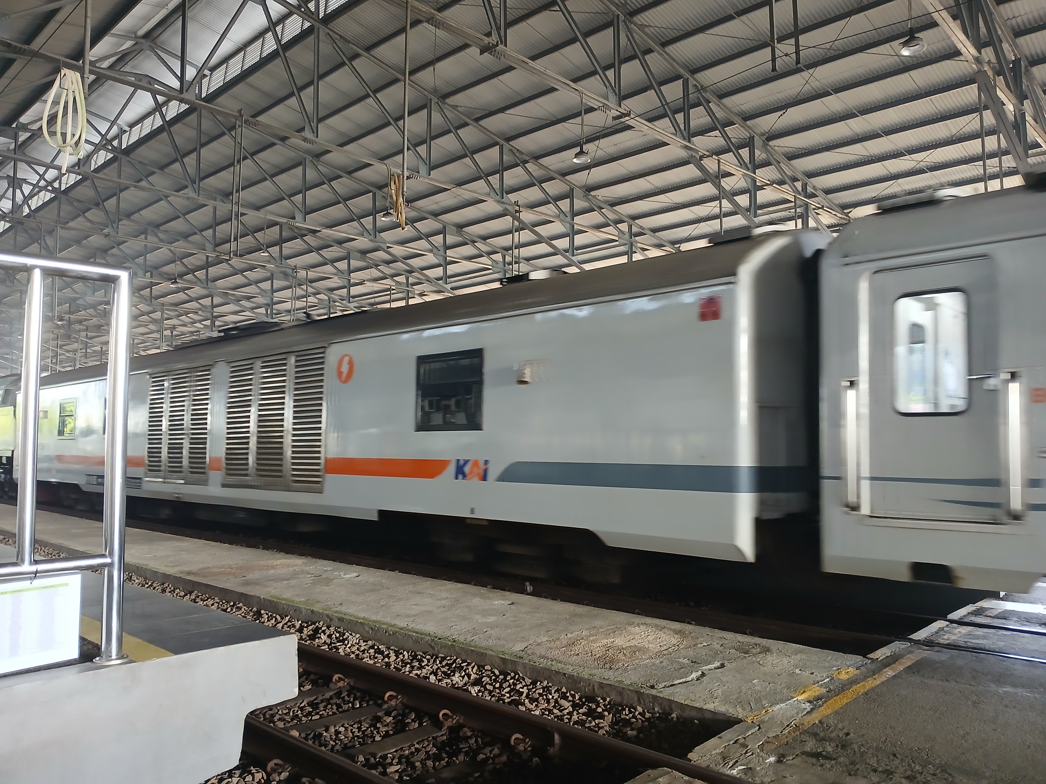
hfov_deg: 67.3
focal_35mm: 26
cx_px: 523
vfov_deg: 53.1
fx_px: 786
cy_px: 392
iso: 200
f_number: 1.8
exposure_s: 1/50
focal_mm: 3.98
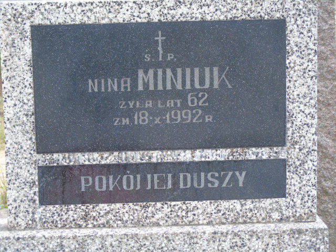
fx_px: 1204
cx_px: 168
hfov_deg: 15.9
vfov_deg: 12.0
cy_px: 126
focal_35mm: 124
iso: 100
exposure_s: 1/30
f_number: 4.6
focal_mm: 22
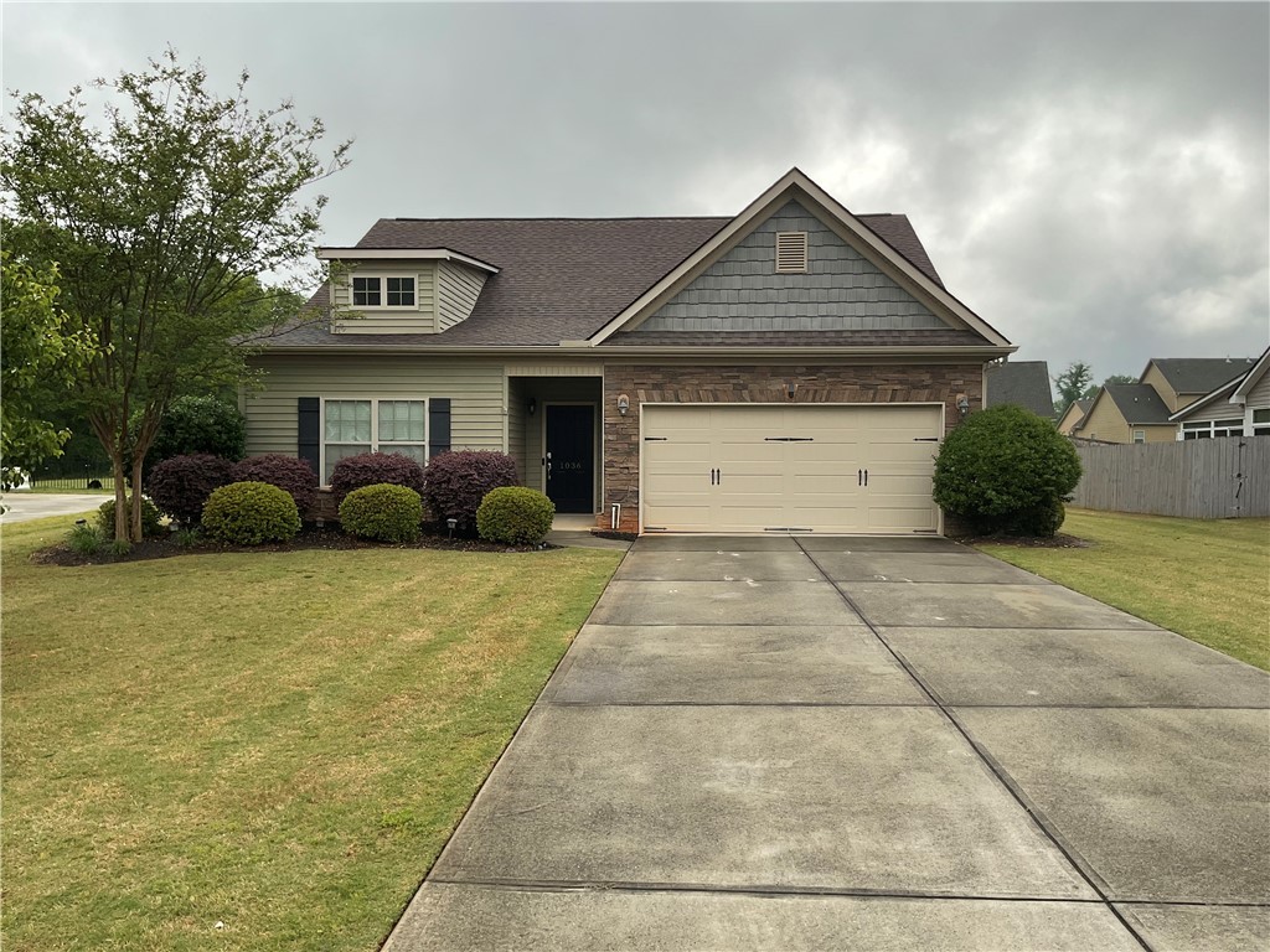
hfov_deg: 61.7
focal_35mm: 29
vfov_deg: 48.2
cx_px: 635
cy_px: 476
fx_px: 1064
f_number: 1.8
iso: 16
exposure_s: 1/1279
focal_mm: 3
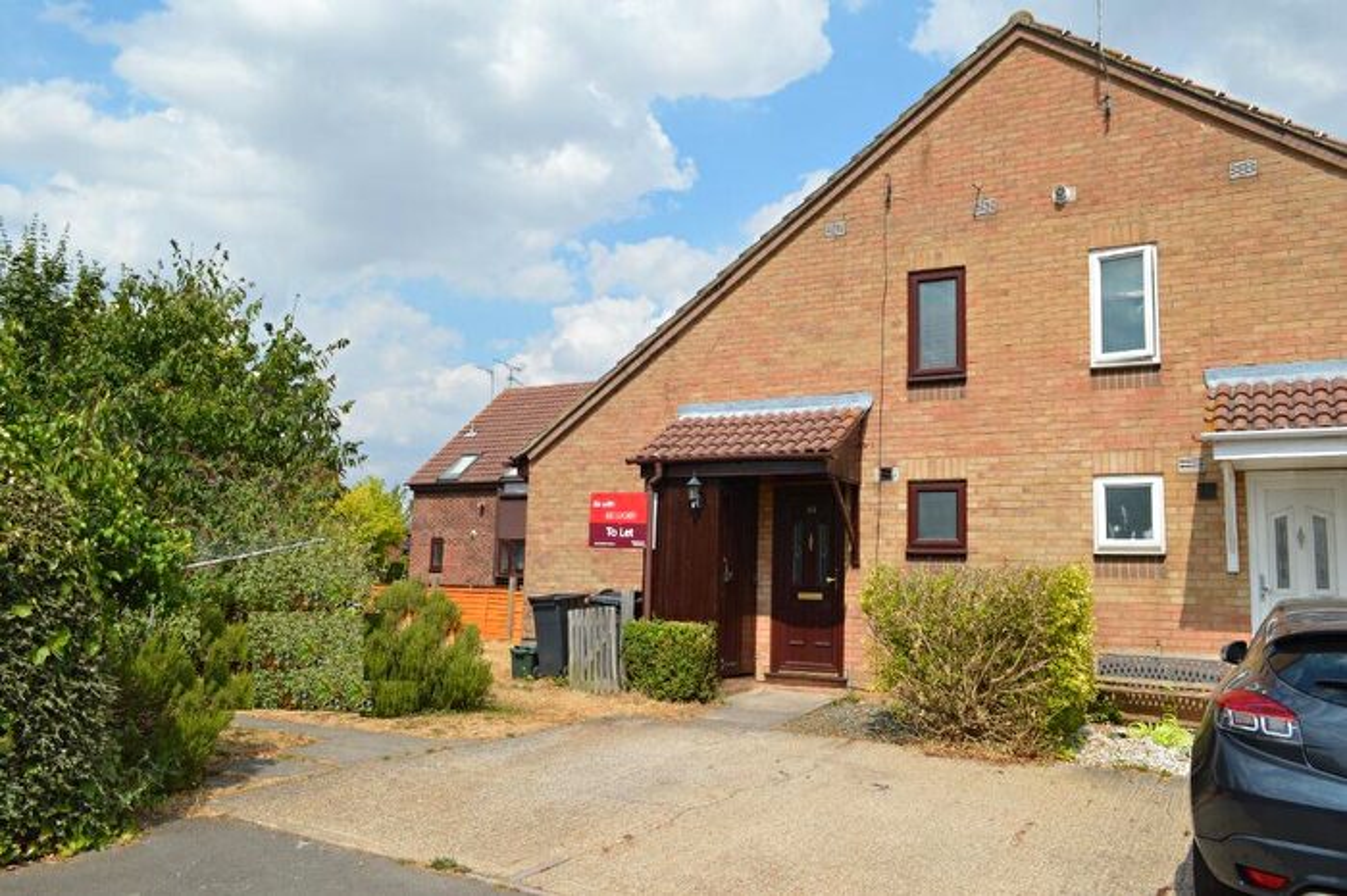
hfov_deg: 67.4
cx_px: 674
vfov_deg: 47.9
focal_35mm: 27
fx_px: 1010
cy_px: 448
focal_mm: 18
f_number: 9
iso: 100
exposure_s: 1/320
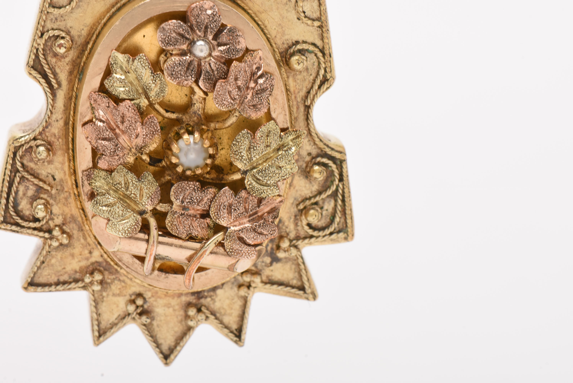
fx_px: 2031
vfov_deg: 10.8
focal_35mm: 128
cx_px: 286
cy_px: 192
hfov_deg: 16.1
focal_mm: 85
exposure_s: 1/125
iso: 100
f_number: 20
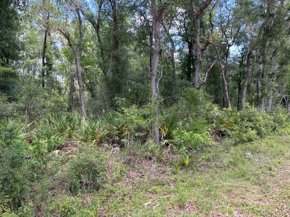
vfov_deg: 56.8
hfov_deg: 71.6
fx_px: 201
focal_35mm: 24
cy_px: 108
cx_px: 145
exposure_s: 1/426
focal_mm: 6.86
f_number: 1.78
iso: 80
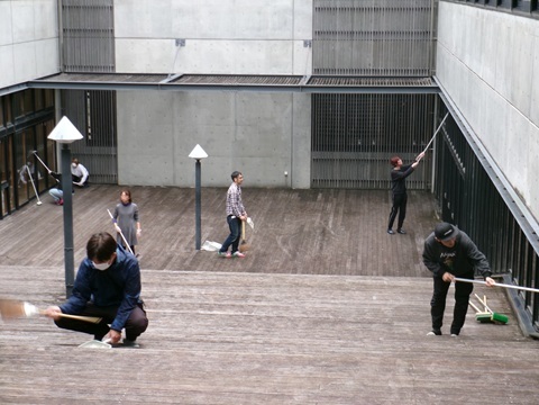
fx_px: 1215
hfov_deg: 25.0
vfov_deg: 18.9
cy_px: 202
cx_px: 270
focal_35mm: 78
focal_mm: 14
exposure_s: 1/34
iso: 112
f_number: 5.4
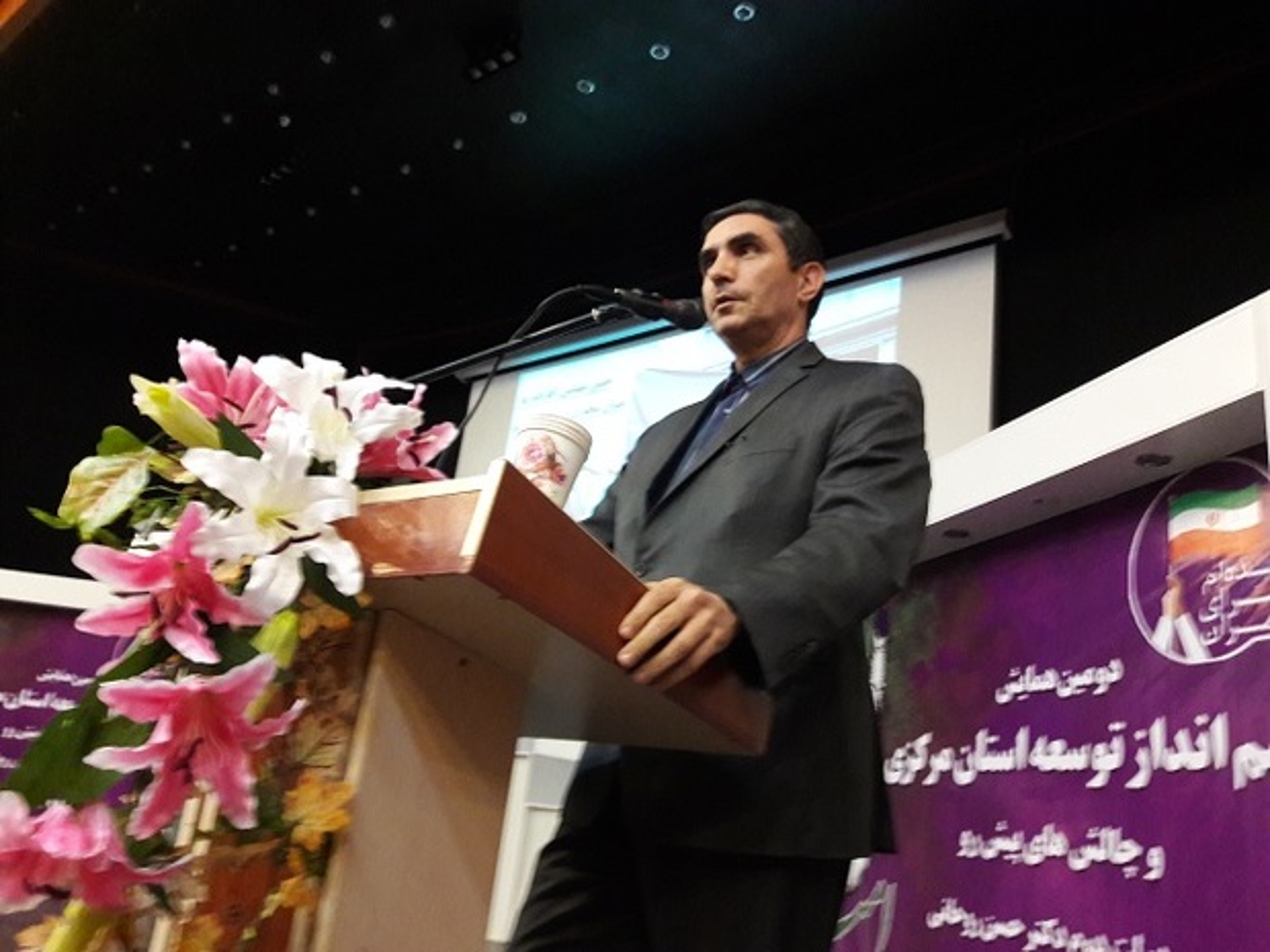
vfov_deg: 49.7
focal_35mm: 28
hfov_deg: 63.4
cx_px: 635
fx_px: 1027
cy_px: 476
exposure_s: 1/17
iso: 320
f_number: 1.9
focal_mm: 3.7
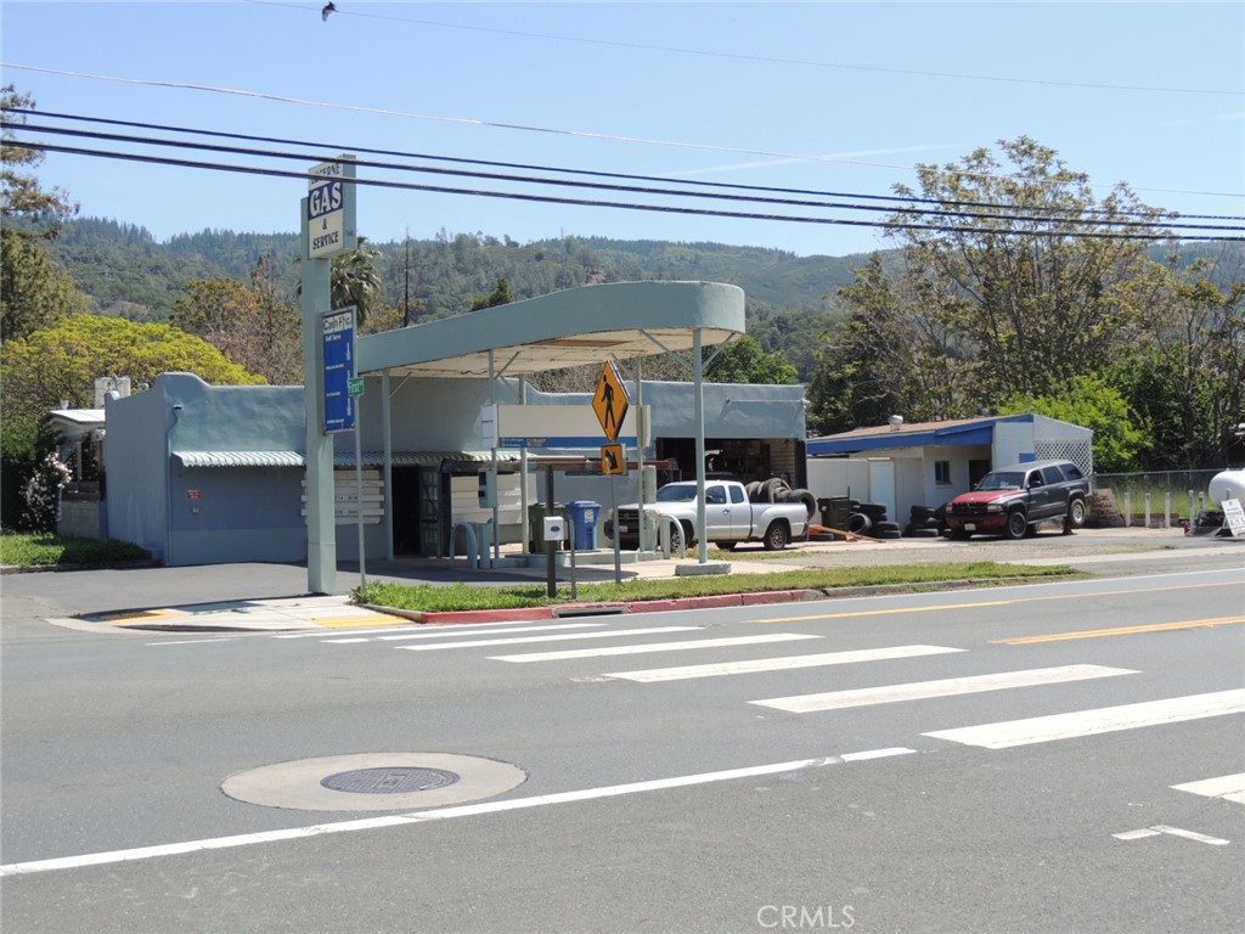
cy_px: 467
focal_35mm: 47
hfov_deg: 40.4
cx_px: 622
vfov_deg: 30.9
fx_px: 1690
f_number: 3.5
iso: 100
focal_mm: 8.3
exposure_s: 1/800
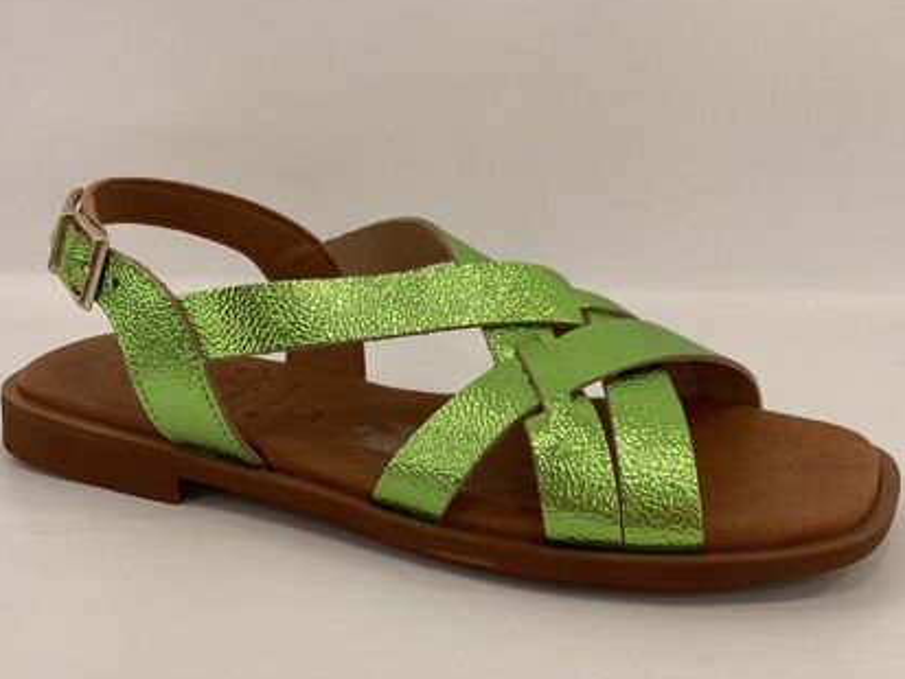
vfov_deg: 32.2
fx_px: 1177
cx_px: 478
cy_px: 372
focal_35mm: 45
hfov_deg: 42.0
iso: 50
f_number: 2.4
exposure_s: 1/100
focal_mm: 3.3
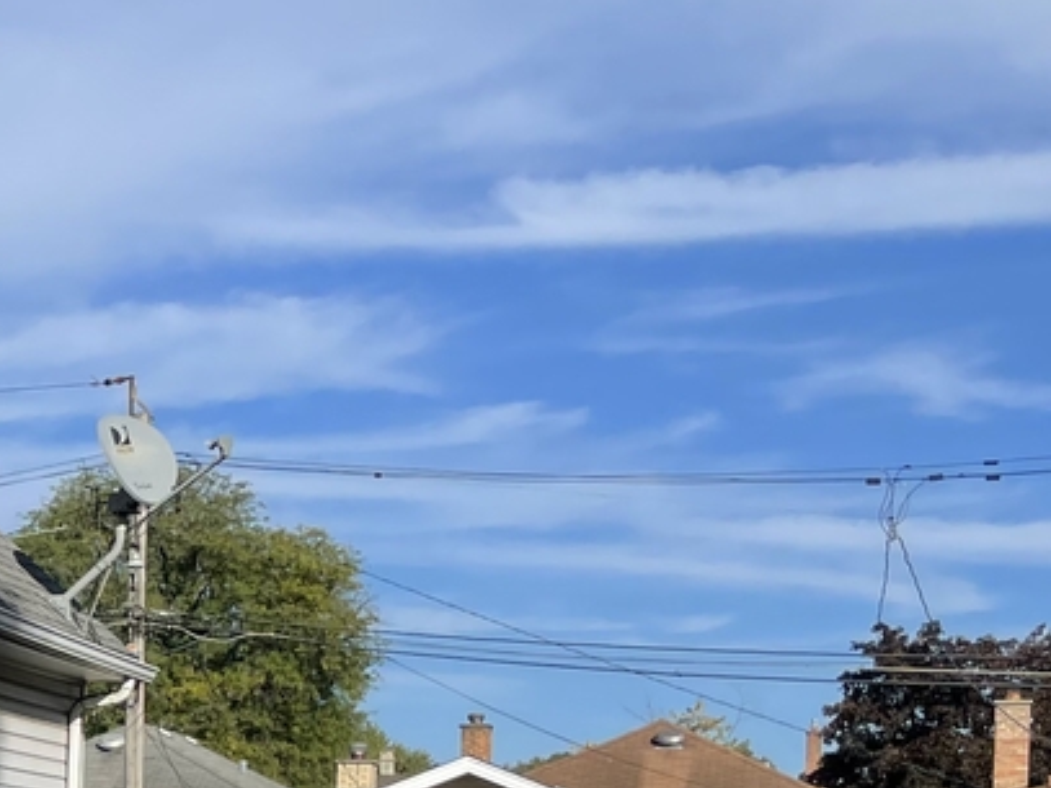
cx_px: -643
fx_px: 2792
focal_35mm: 92
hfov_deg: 18.3
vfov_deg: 15.5
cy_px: 915
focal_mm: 4.2
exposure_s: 1/6135
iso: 32
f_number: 1.6
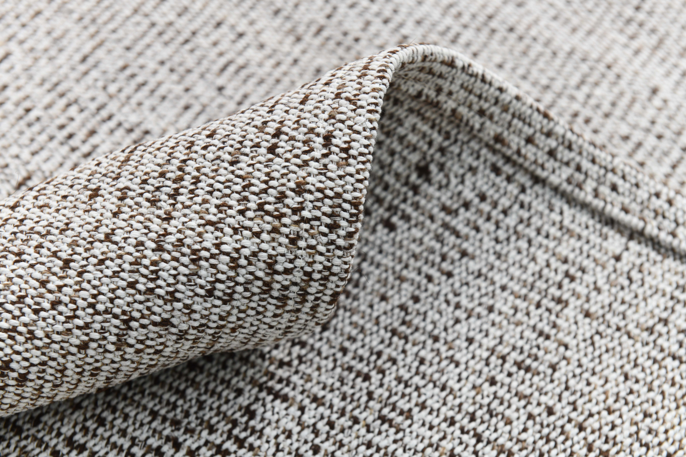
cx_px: 343
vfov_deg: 19.5
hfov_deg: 28.8
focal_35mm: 70
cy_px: 228
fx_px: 1334
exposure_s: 1/100
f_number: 5.6
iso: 400
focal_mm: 70
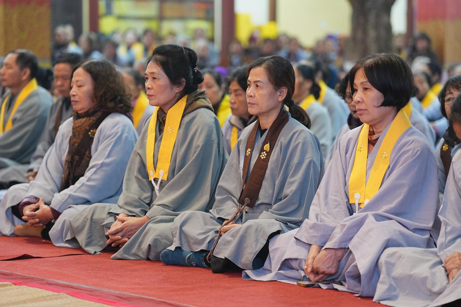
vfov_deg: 11.1
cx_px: 230
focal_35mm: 123
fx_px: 1575
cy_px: 154
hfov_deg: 16.7
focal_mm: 123
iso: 2500
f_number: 2.8
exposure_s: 1/100
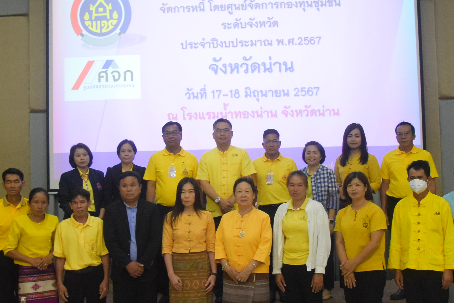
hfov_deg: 37.5
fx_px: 669
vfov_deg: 25.5
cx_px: 198
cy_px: 153
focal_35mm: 53
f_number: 3.5
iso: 3200
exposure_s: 1/80
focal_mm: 18
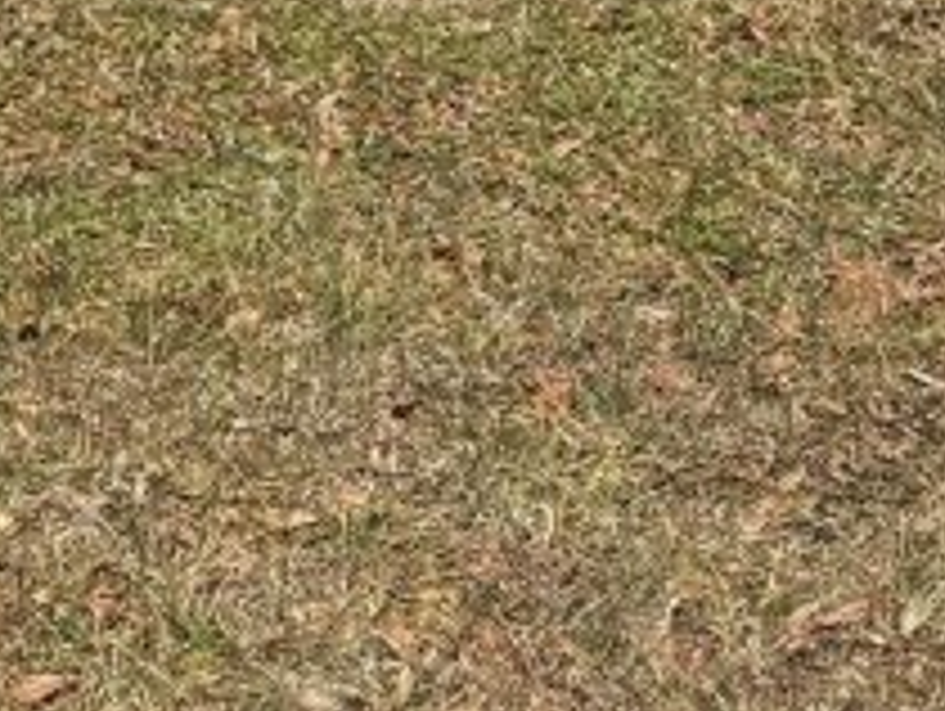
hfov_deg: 12.3
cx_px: -1066
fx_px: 3744
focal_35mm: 137
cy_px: -490
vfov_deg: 10.3
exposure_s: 1/6410
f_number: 1.78
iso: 80
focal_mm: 6.76
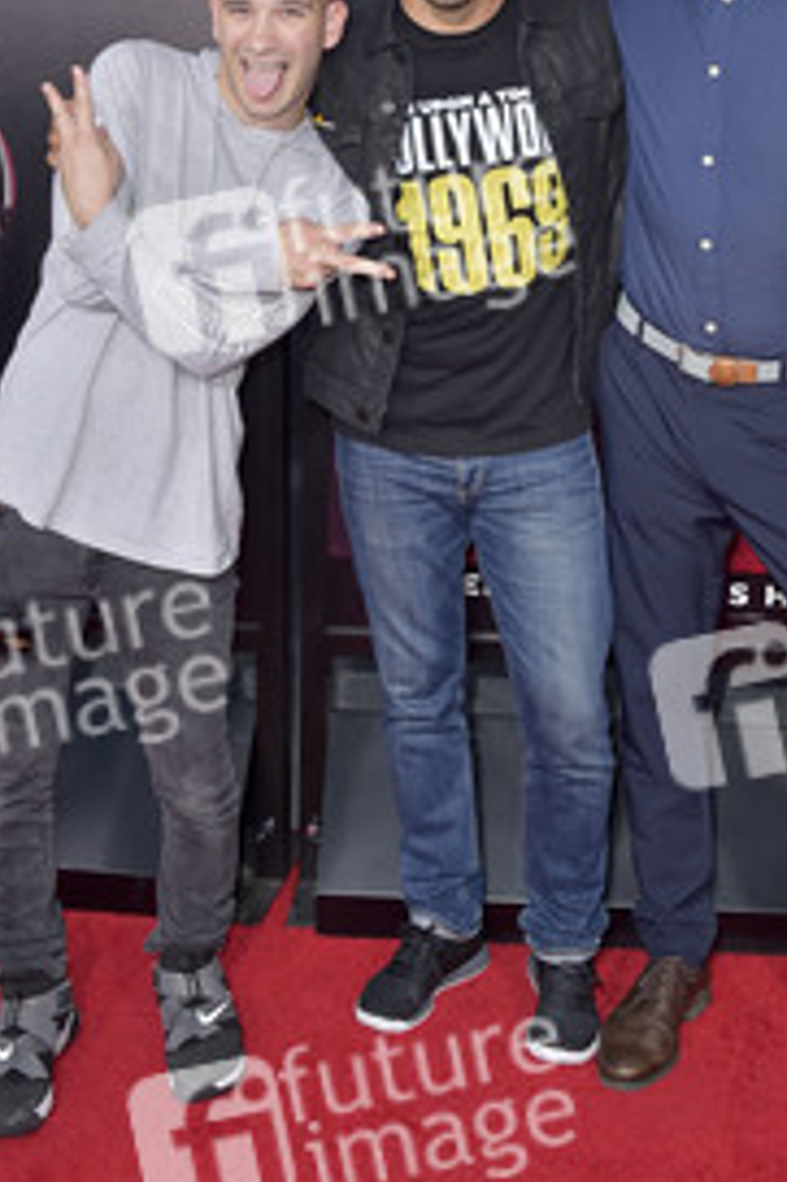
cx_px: 480
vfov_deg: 37.4
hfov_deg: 25.4
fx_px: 1740
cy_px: 469
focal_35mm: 53
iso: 320
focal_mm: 36
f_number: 7.1
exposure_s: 1/250
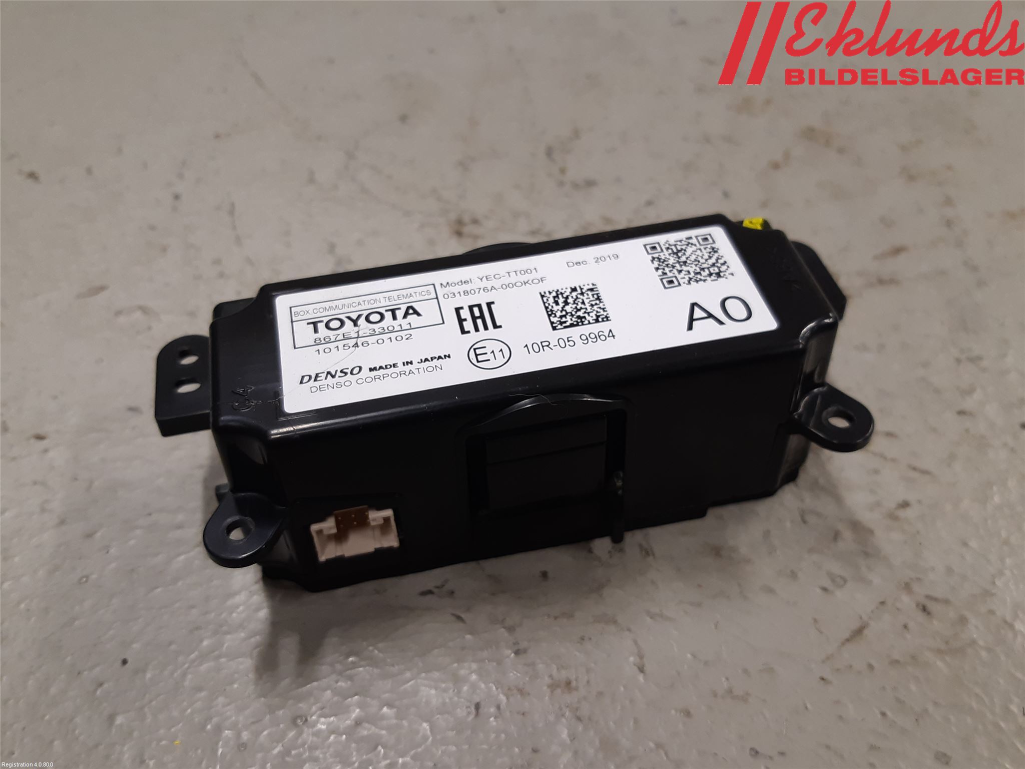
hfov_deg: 67.3
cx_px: 512
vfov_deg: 53.1
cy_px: 384
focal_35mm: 26
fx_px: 770
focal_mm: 3.93
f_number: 1.7
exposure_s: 1/50
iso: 80
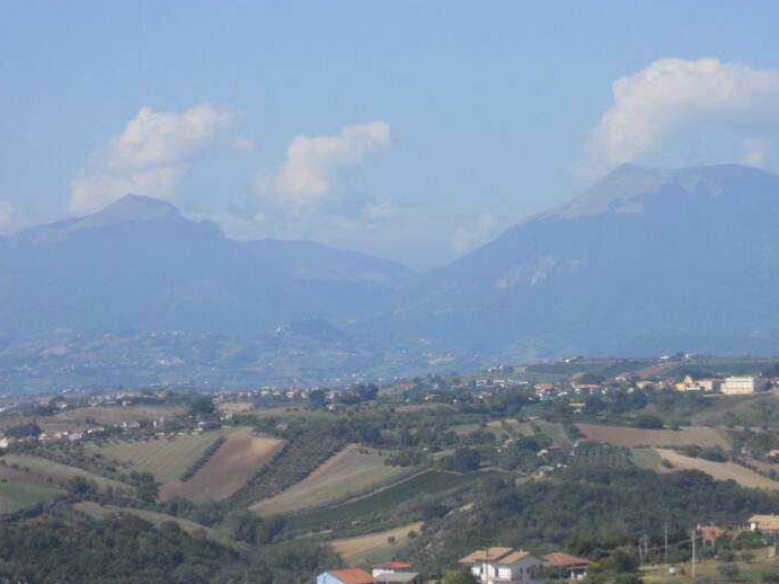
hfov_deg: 12.3
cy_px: 402
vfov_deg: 9.3
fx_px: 3600
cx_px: 463
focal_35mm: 160
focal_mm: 19.6
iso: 80
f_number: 5.9
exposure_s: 1/400
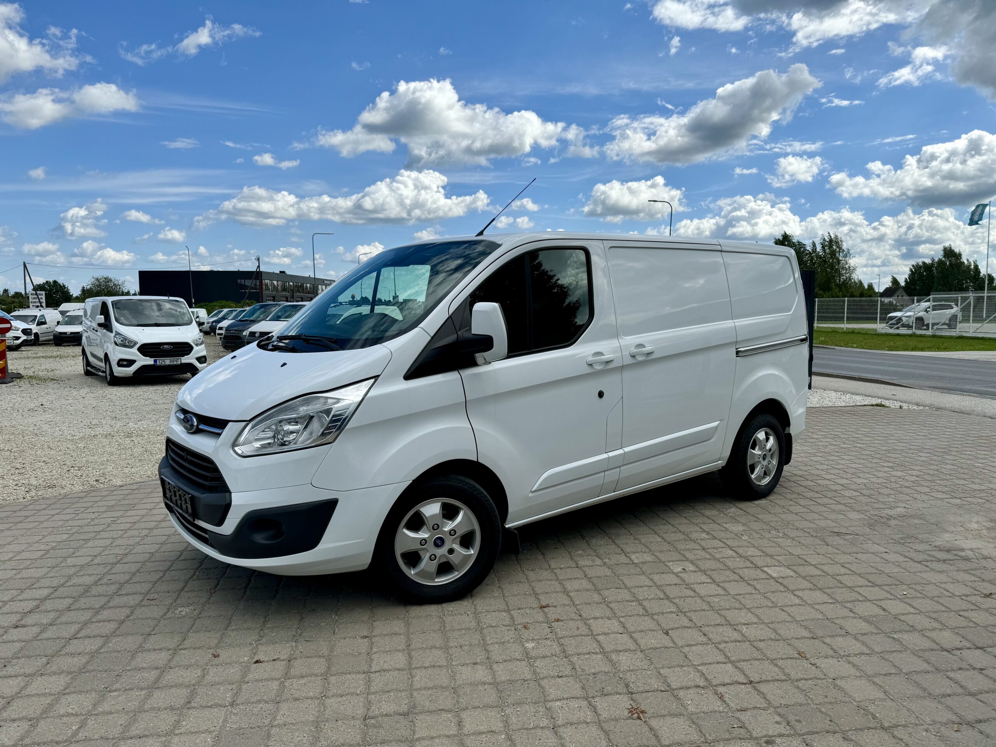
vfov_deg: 56.8
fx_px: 691
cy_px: 374
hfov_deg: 71.6
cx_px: 498
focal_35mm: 24
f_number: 1.78
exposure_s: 1/5814
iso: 80
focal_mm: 6.76
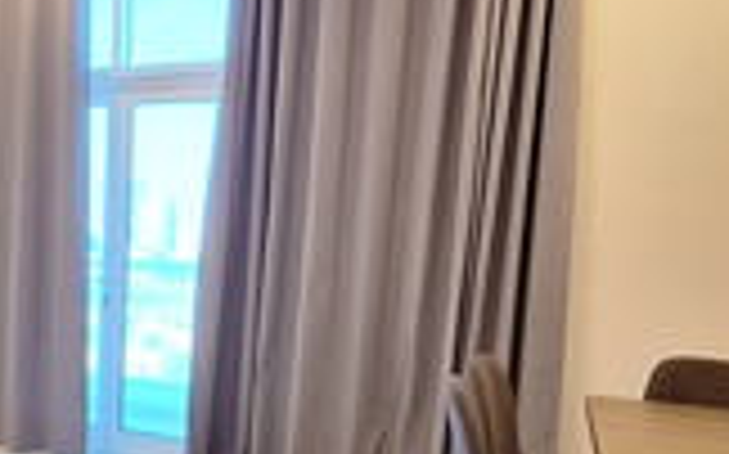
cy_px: 375
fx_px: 774
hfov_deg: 47.1
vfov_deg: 31.7
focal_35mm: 39
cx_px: 124
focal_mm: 1.74
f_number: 2.2
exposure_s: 1/50
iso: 200
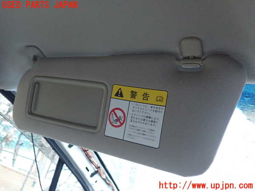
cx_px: 128
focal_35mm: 30
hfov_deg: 60.0
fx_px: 221
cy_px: 96
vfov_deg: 46.8
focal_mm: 5.4
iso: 800
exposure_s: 1/25
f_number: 2.3
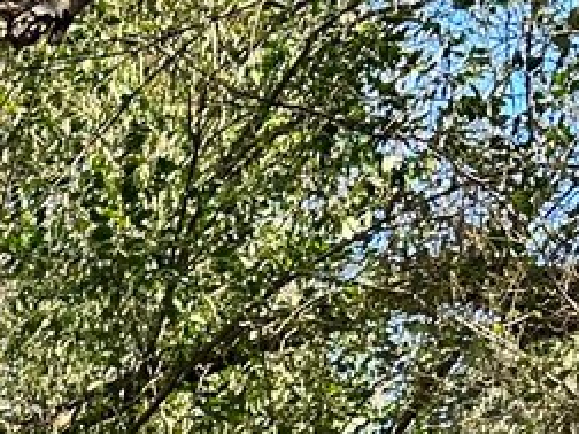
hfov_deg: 12.9
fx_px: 2409
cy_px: 989
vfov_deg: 9.4
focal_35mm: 144
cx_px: -323
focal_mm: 6.86
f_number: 1.78
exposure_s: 1/903
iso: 80
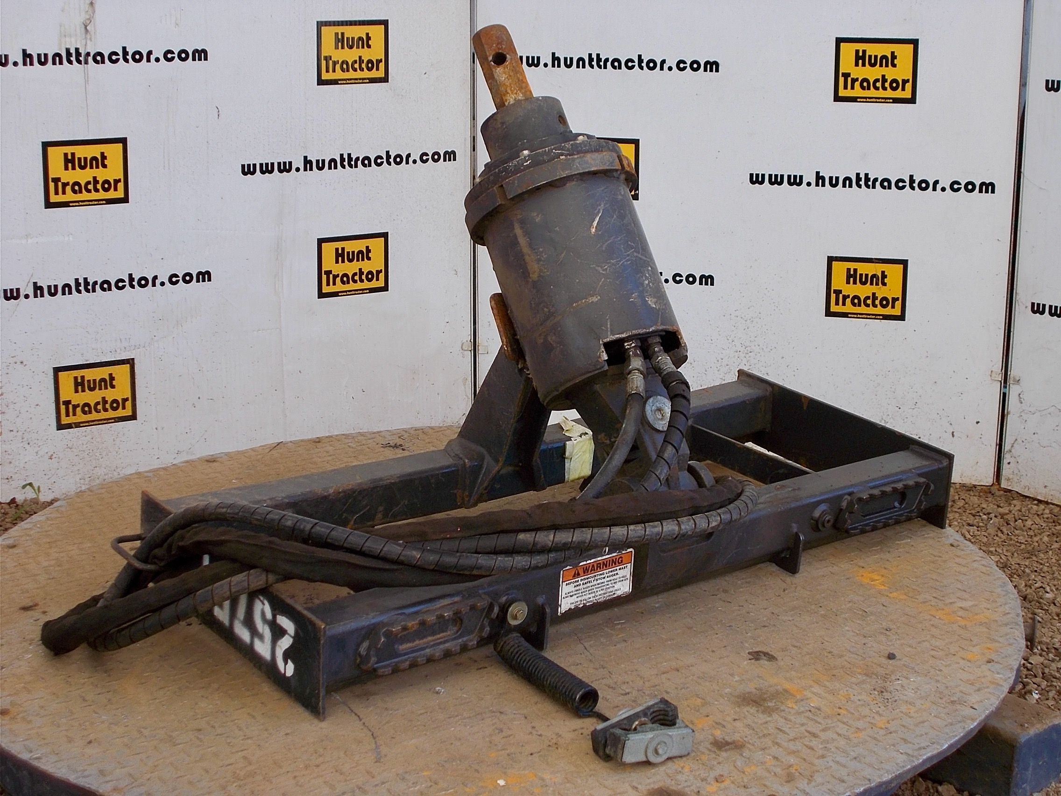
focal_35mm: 58
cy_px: 398
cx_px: 530
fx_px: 1778
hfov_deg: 33.2
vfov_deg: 25.2
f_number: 4.9
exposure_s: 1/80
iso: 80
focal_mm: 10.3
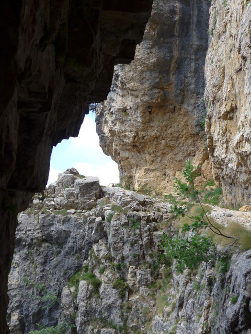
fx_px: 503
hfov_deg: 28.0
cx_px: 126
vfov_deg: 36.8
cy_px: 167
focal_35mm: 52
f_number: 3.3
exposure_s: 1/400
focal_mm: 10.7
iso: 80
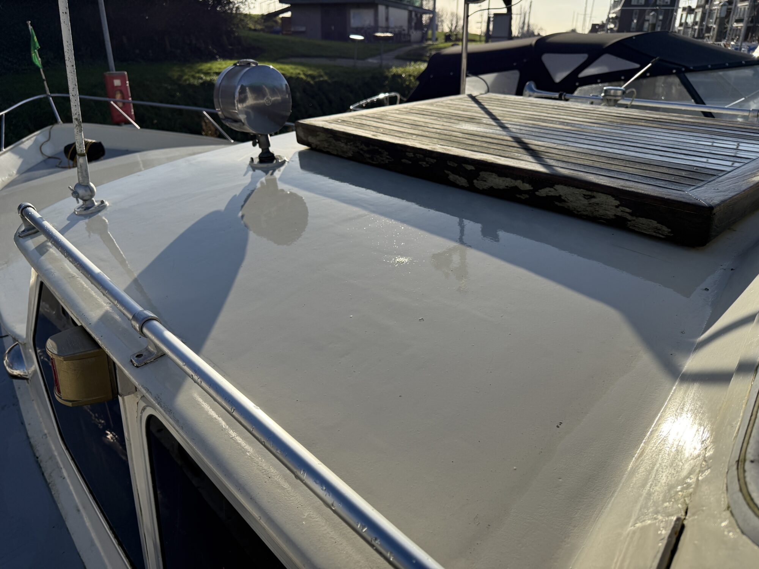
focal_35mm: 24
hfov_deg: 71.6
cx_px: 380
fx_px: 526
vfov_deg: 56.8
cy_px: 284
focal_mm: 6.76
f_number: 1.78
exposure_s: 1/7353
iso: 100
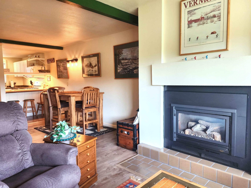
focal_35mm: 23
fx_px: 167
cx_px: 126
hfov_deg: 73.9
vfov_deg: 58.9
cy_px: 94
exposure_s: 1/120
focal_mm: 6.4
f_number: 1.8
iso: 250
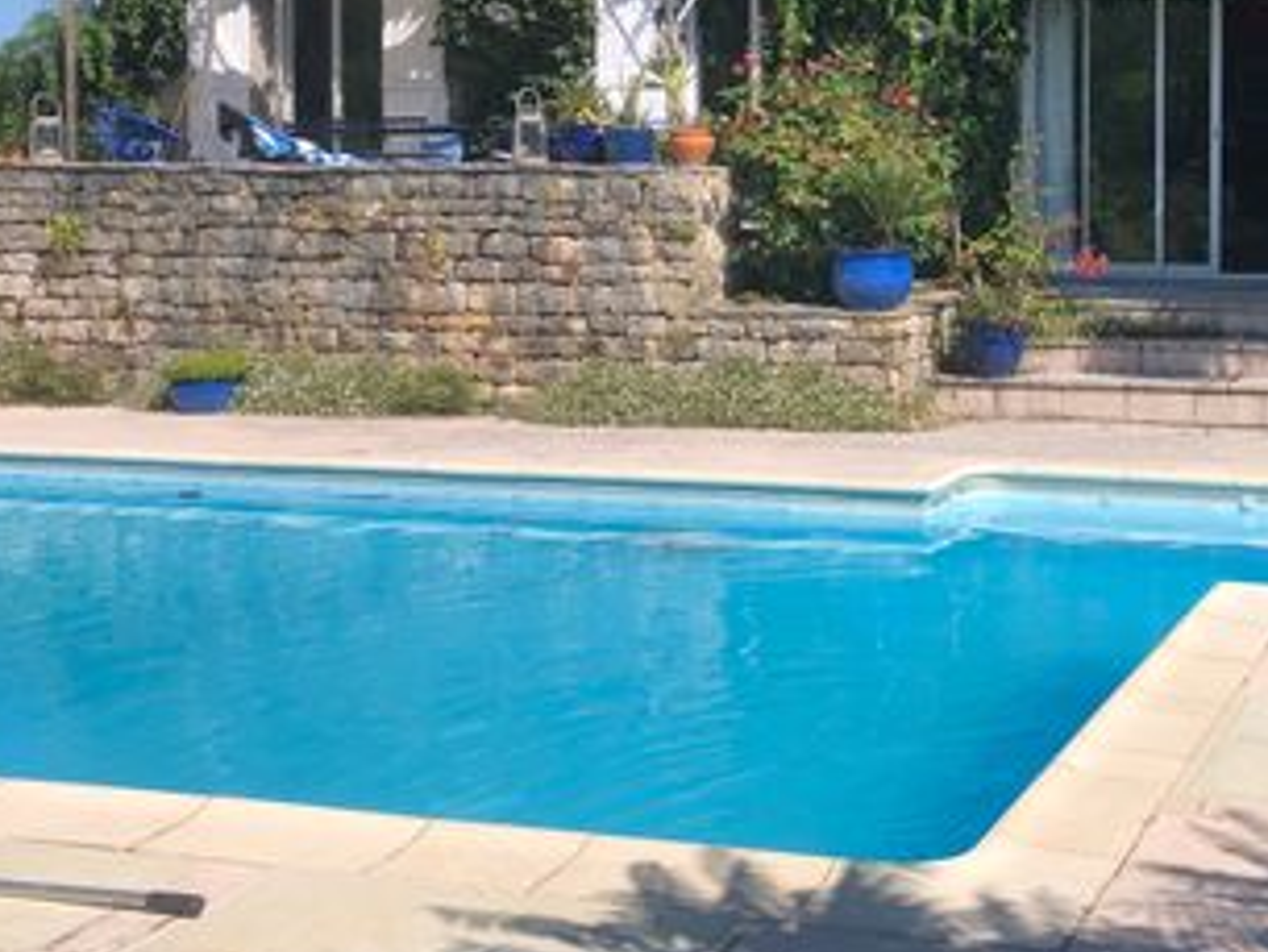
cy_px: 254
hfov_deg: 33.8
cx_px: 1027
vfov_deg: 26.3
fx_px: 2015
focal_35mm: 55
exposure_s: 1/2288
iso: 20
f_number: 1.8
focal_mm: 3.99
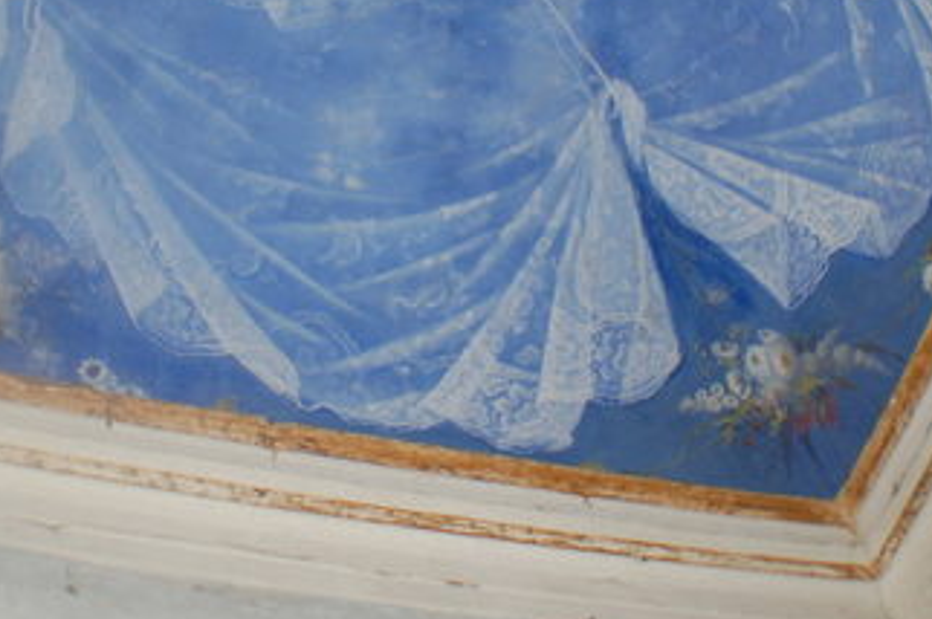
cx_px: 382
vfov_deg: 20.1
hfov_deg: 30.0
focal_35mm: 67
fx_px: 1733
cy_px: 142
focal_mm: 24
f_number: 3
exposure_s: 1/60
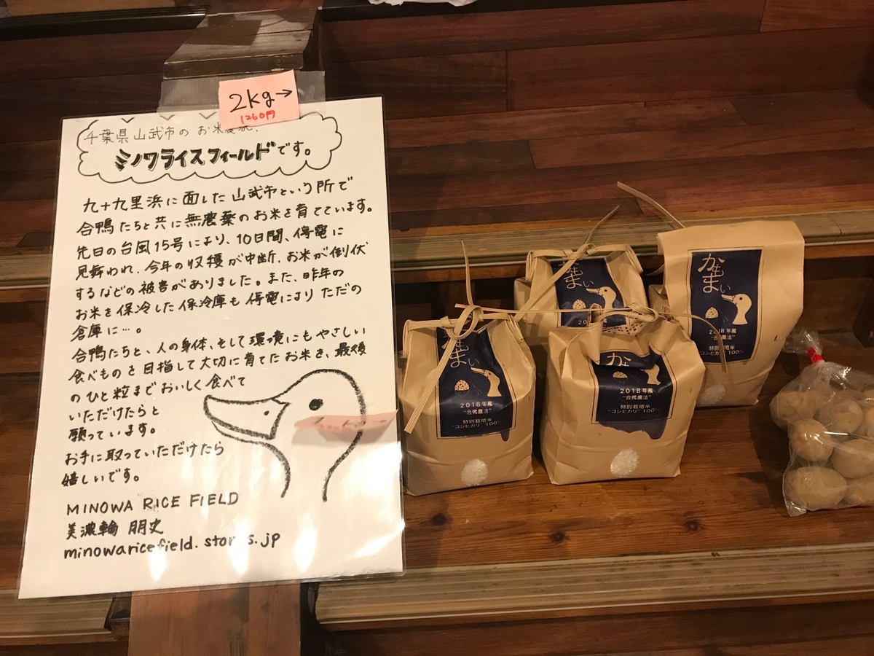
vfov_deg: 49.7
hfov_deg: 63.4
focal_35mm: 28
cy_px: 328
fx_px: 707
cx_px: 437
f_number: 1.8
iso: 100
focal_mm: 3.99
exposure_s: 1/11
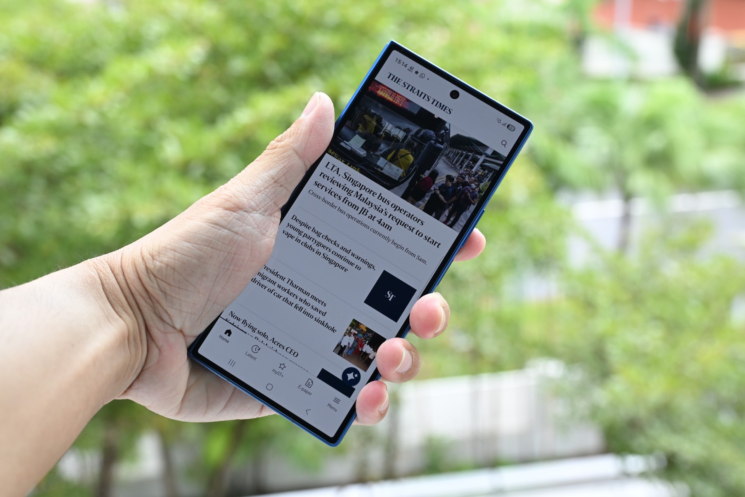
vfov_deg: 27.0
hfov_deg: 39.6
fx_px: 1035
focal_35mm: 50
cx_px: 372
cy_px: 248
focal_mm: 50
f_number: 6.3
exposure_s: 1/60
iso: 1000
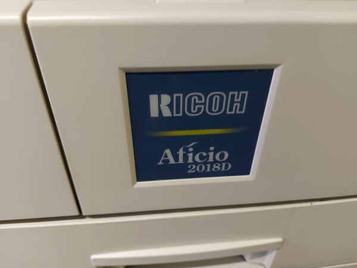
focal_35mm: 24
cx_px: 178
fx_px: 248
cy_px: 134
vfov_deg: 56.8
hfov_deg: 71.6
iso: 640
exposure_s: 1/20
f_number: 1.8
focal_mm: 5.23
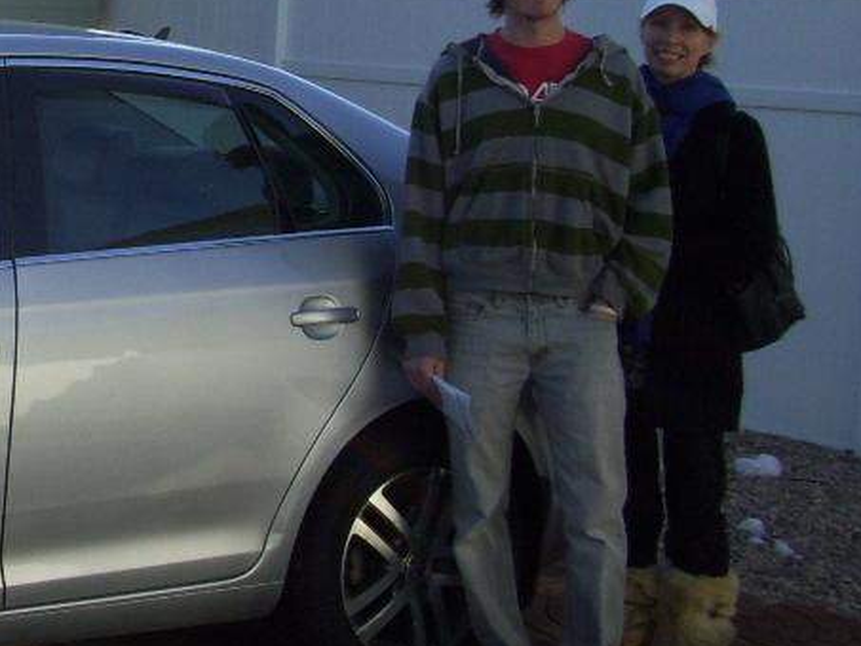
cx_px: -167
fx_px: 2388
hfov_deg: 19.3
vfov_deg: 15.3
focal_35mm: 96
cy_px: 169
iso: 80
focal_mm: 5.7
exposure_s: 1/200
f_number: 5.6
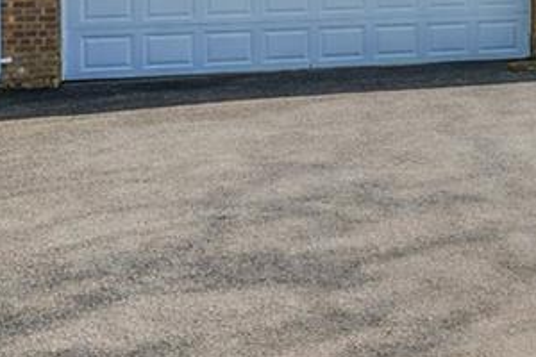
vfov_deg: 16.7
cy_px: -112
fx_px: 1142
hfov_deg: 22.5
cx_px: 765
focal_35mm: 77
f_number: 8
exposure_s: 1/125
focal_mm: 22.5
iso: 100
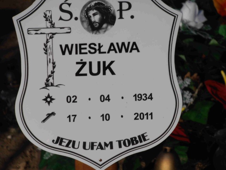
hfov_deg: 8.2
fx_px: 1567
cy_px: 85
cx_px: 113
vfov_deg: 6.2
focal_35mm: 240
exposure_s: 1/1600
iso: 80
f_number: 5.7
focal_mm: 42.54
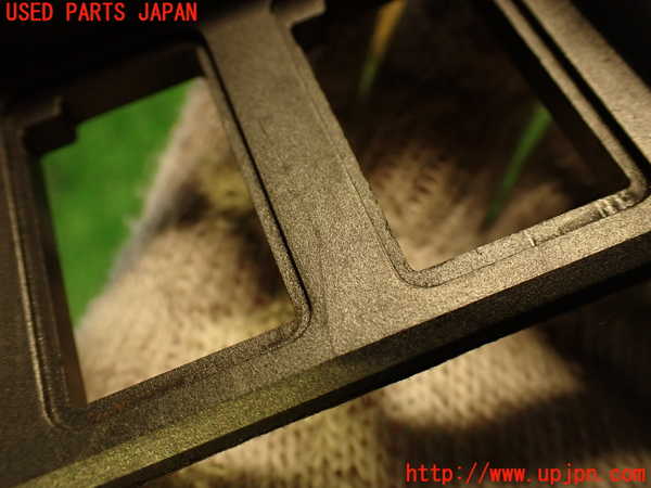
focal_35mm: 32
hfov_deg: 56.8
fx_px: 602
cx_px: 326
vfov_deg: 44.2
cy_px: 244
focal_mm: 5.79
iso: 320
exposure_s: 1/30
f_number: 2.4
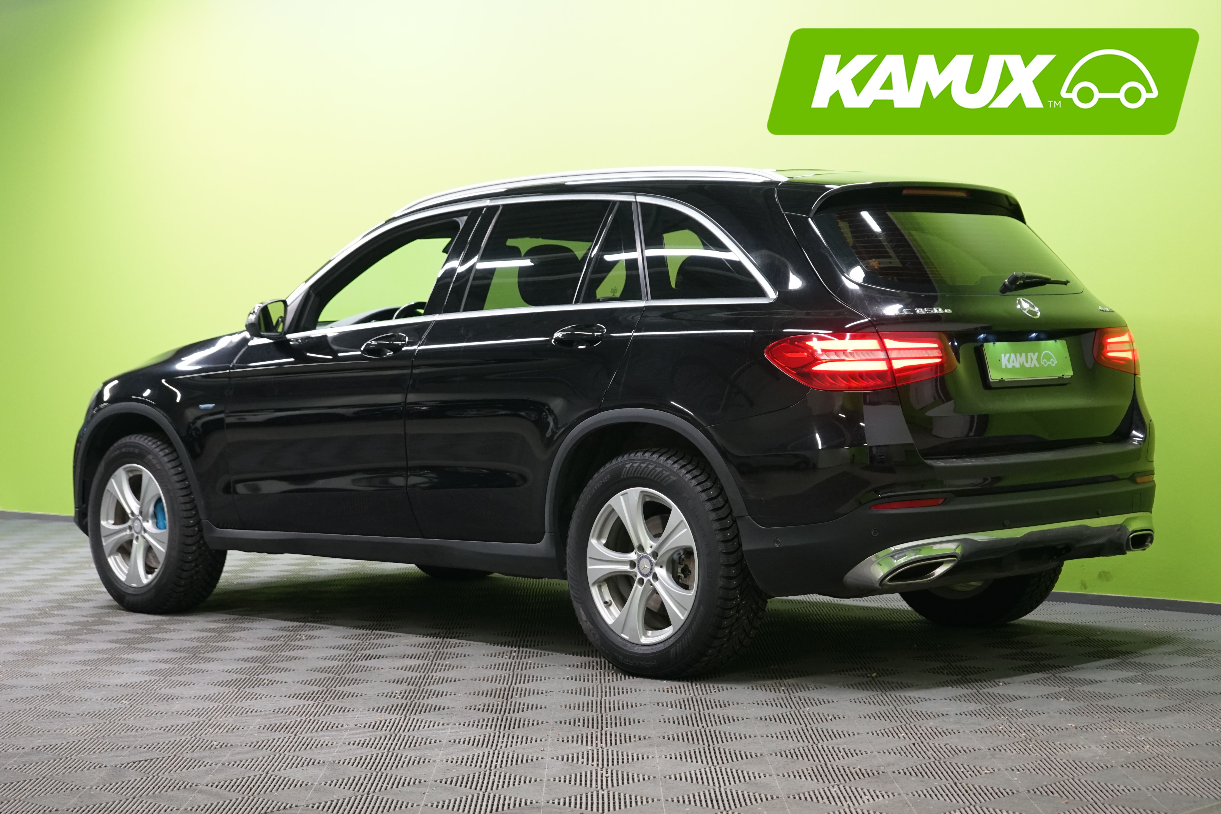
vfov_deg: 20.0
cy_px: 402
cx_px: 611
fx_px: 2306
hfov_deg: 29.7
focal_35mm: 68
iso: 1600
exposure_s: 1/50
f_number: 5.6
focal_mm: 67
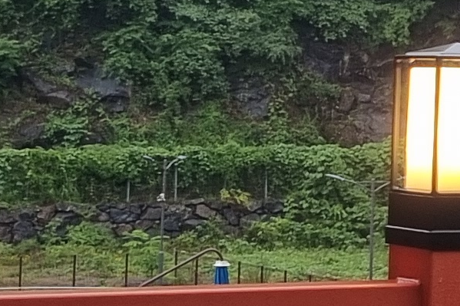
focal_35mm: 182
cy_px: -94
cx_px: 740
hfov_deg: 10.8
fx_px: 2325
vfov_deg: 7.5
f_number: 1.8
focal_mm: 5.4
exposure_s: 1/135
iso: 50
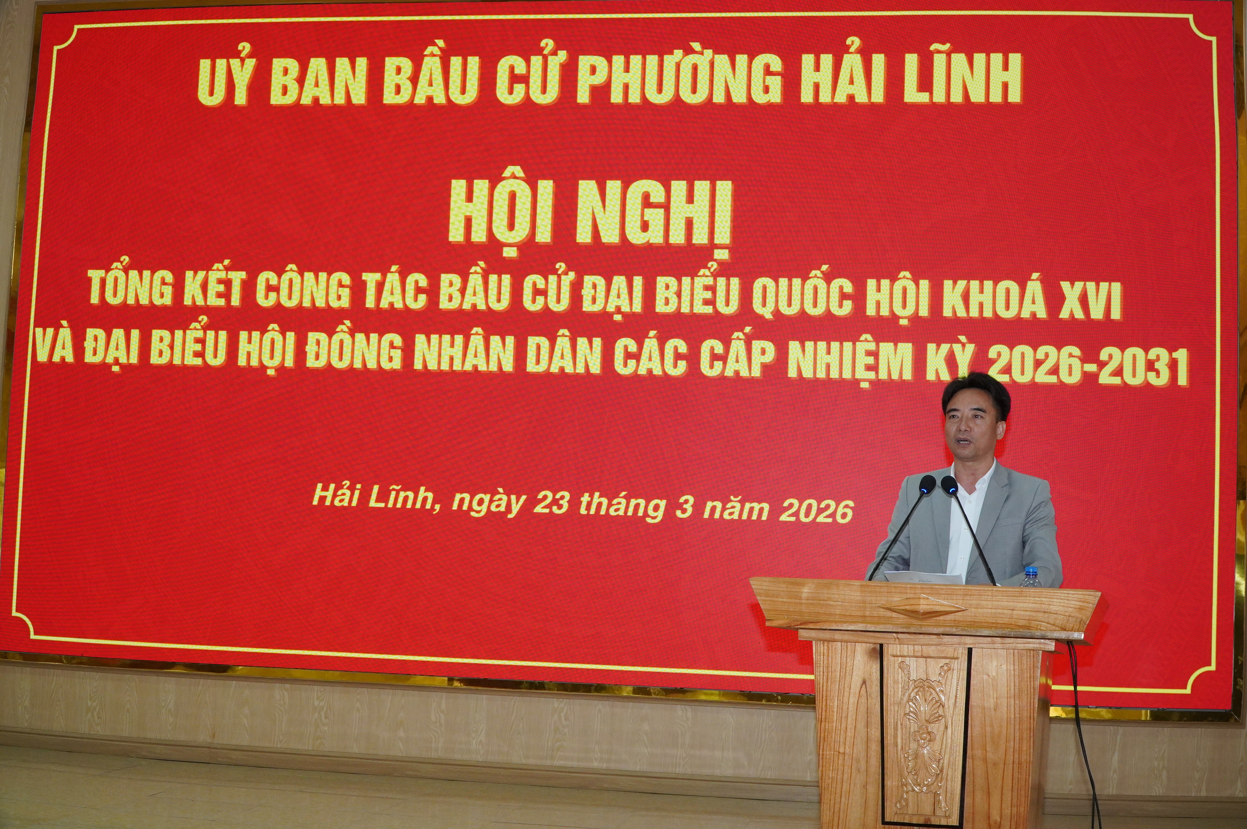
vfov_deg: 31.8
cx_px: 624
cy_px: 414
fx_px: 1454
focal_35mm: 42
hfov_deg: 46.4
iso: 2000
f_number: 9
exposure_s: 1/60
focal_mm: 28
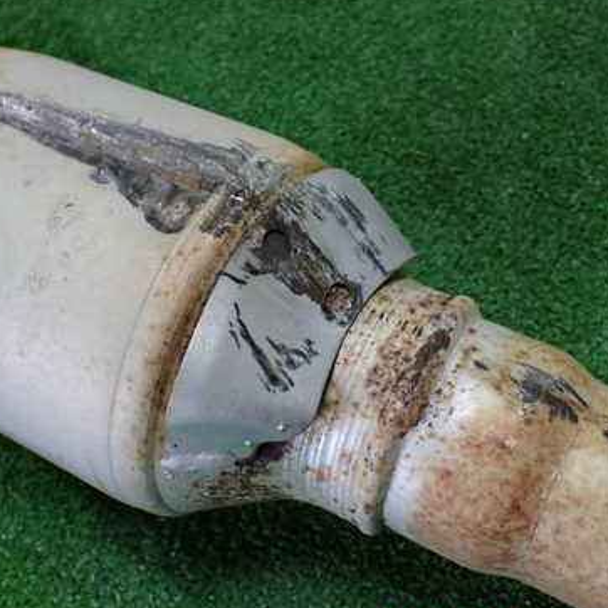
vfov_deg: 38.3
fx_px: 874
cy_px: 274
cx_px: 262
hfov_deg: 38.3
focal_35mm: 44
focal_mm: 5.4
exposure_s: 1/125
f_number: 2.3
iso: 500
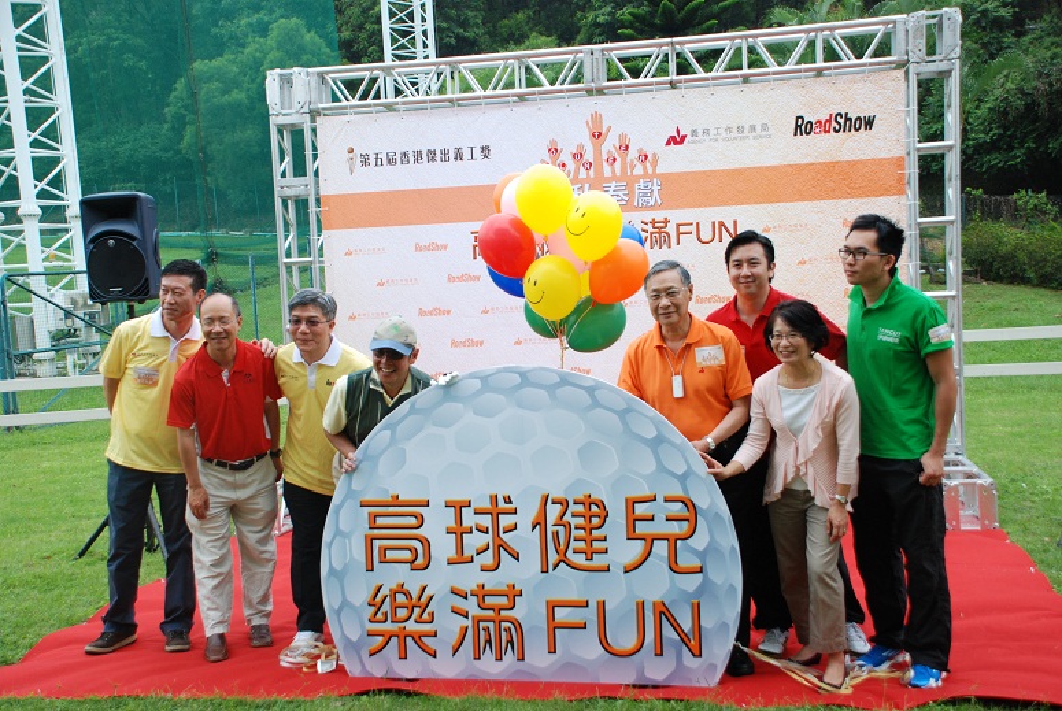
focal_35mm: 42
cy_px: 356
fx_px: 1241
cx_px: 531
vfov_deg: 32.0
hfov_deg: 46.3
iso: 400
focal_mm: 28
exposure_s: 1/640
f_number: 4
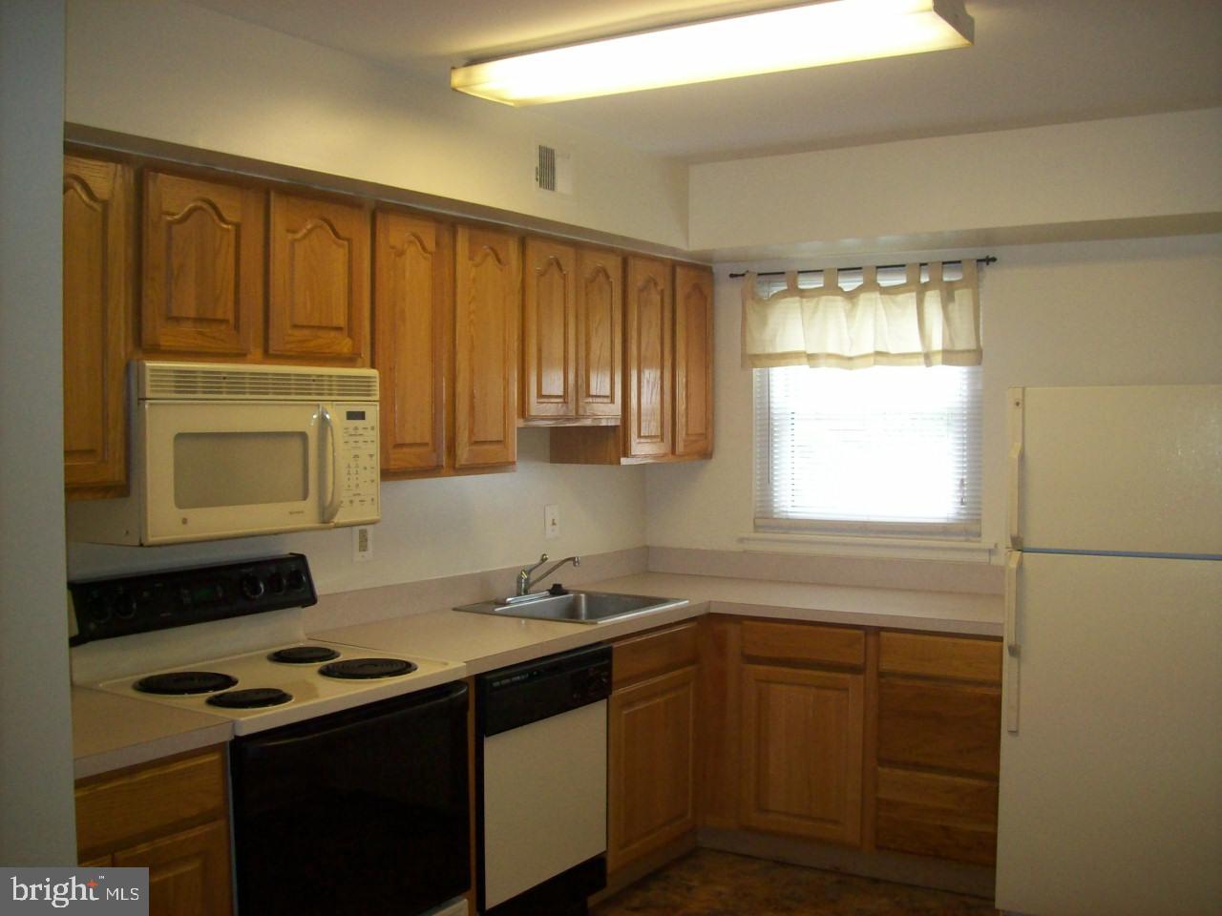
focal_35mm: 36
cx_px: 611
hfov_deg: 51.4
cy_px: 458
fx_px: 1271
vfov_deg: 39.7
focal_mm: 6
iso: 200
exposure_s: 1/64
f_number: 2.7
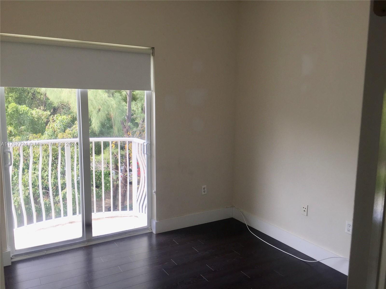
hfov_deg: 61.7
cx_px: 193
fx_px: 323
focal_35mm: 29
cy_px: 144
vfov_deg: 48.2
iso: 32
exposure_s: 1/153
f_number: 2.2
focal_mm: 4.15
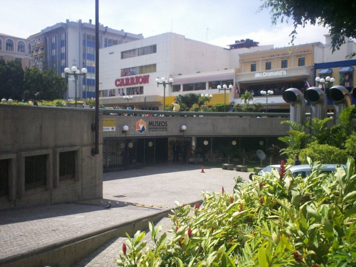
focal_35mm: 36
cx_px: 178
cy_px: 134
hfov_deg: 51.3
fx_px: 370
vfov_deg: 39.7
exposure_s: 1/490
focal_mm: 6
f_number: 4.5
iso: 100
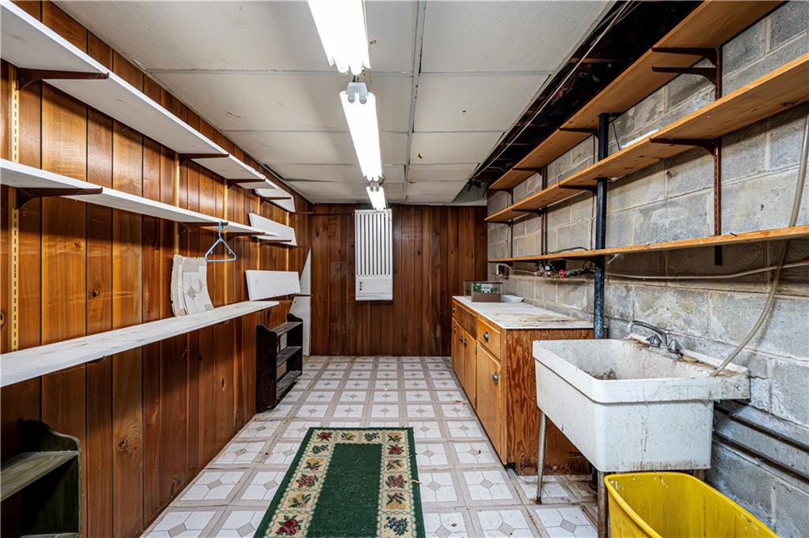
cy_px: 269
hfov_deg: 104.3
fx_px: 314
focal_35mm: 14
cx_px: 404
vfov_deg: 81.1
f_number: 8
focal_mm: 14
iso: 10000
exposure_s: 1/125
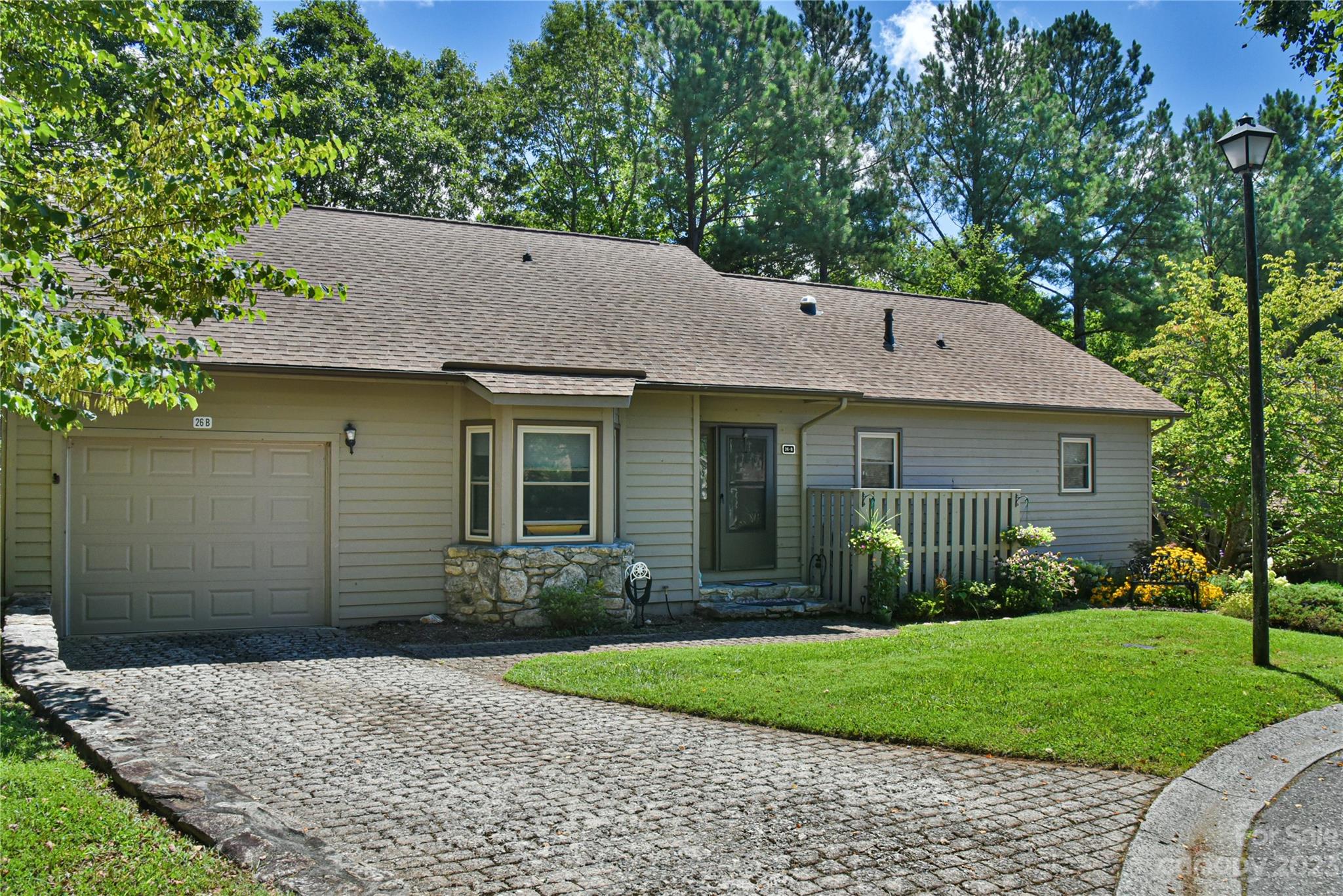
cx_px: 672
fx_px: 895
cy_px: 448
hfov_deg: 73.7
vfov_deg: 53.1
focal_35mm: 24
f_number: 10
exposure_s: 1/400
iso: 1600
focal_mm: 24
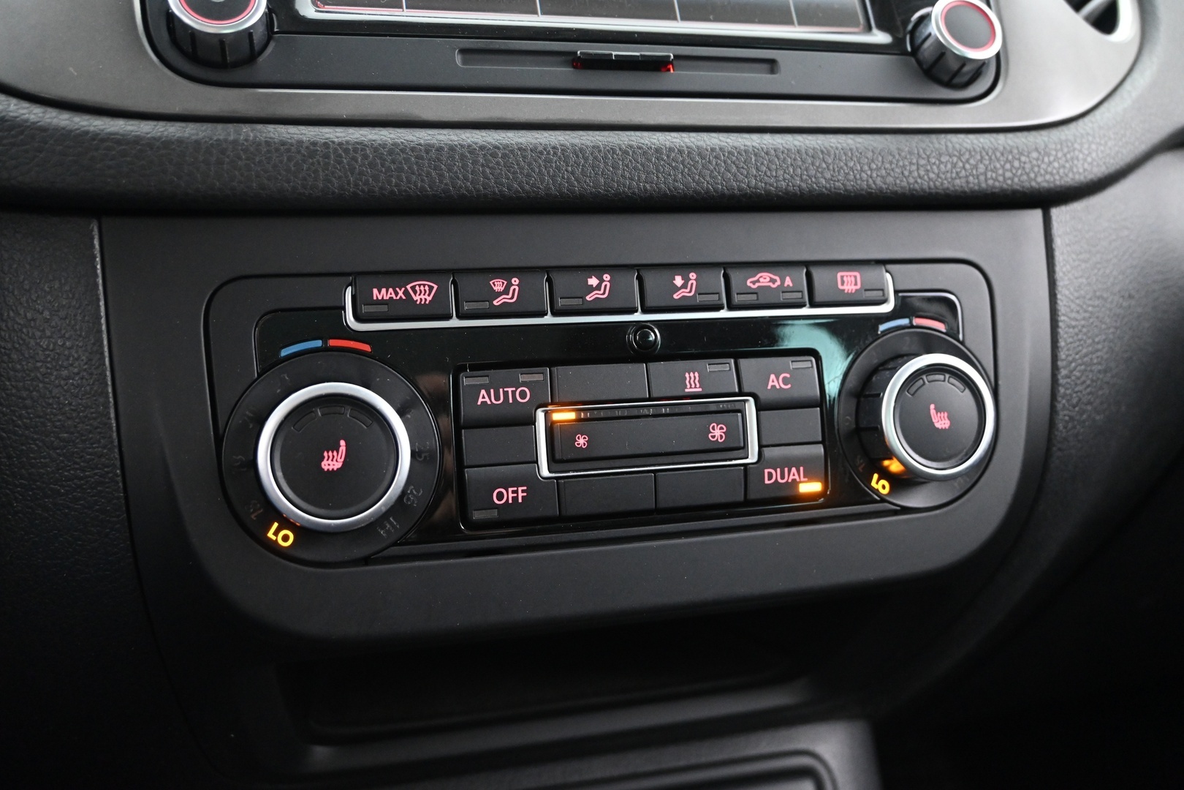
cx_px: 592
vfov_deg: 41.7
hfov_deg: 59.5
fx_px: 1036
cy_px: 395
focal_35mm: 32
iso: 3200
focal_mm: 21
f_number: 4
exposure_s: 1/10
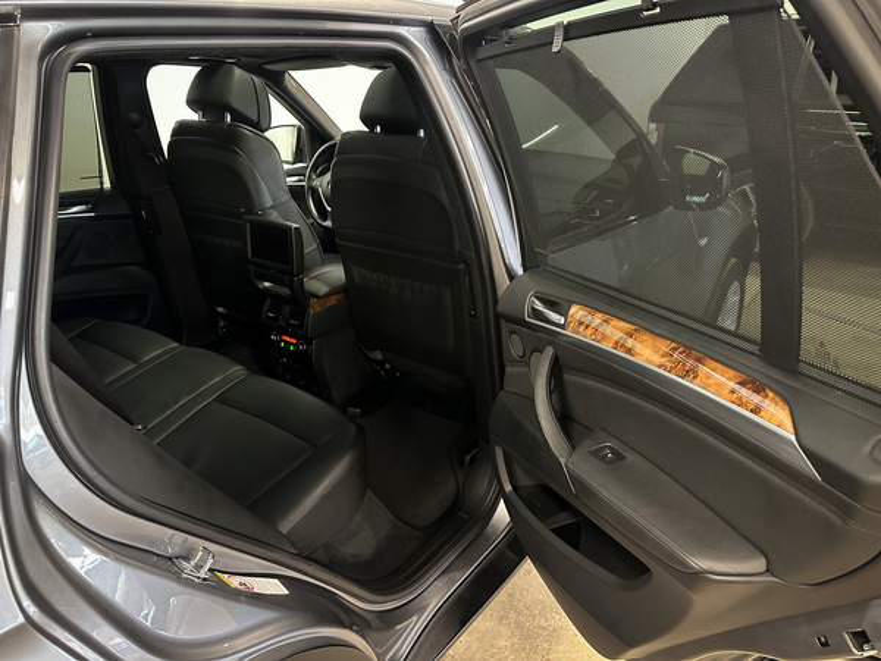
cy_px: 330
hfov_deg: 71.6
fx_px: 611
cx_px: 440
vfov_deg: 56.8
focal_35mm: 24
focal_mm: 6.86
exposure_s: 1/35
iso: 1000
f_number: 1.8
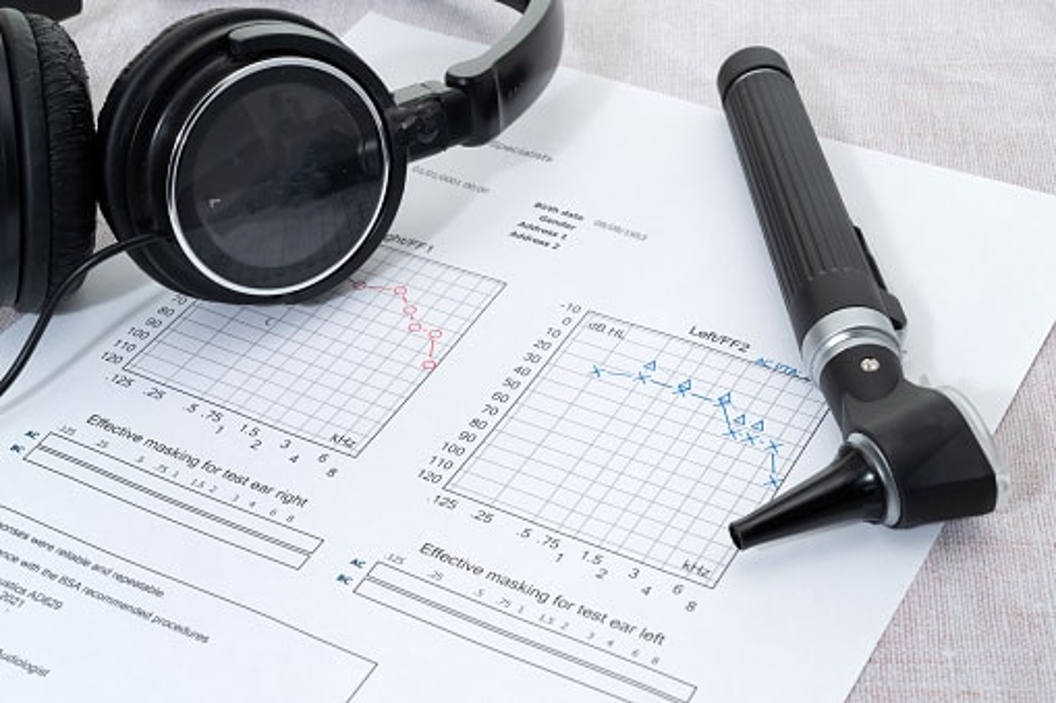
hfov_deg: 30.5
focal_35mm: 66
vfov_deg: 20.6
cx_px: 528
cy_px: 352
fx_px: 1935
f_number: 22
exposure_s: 1/5
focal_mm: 66
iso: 100
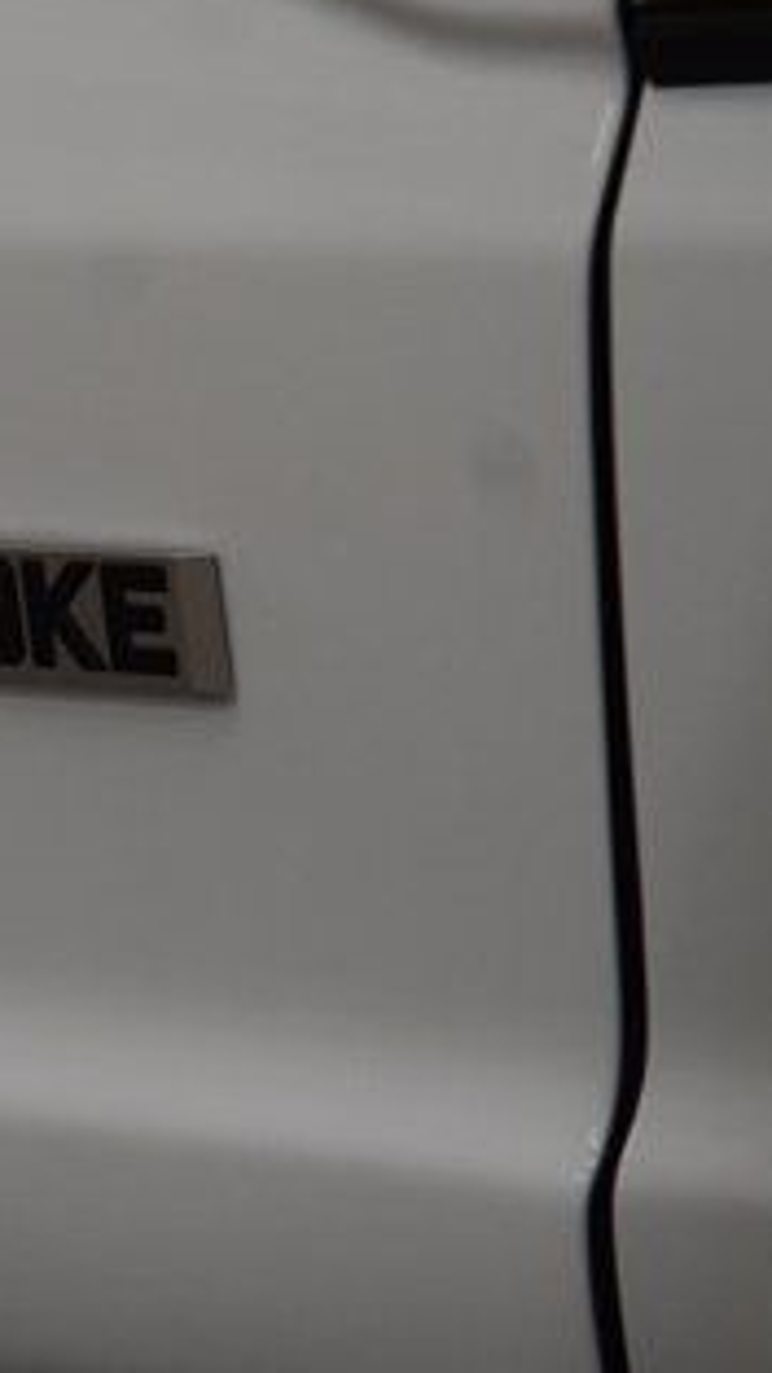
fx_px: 8190
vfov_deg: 9.6
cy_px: 555
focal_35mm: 225
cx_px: -390
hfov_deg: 5.3
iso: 1600
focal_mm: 70
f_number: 6.3
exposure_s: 1/125
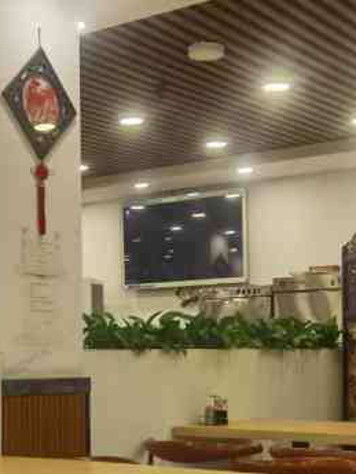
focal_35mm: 73
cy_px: 333
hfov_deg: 20.0
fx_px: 1000
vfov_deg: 26.4
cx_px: 93
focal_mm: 6.71
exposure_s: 1/100
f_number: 1.9
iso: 125
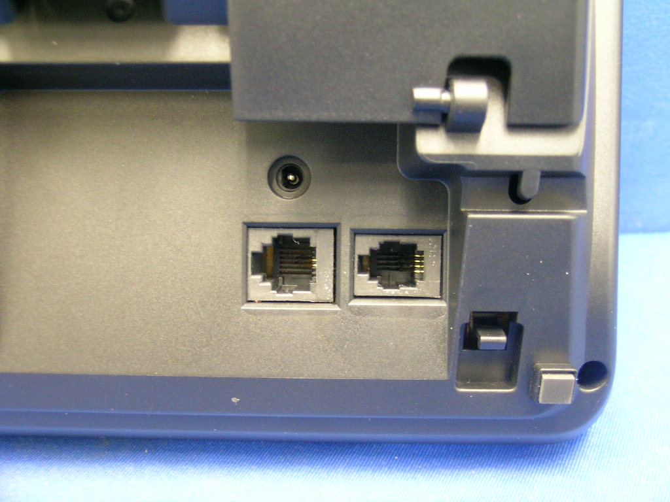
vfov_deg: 49.7
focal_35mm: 28
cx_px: 335
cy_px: 251
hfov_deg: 63.4
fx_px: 542
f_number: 2.8
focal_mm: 5.8
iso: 200
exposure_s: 1/3.6
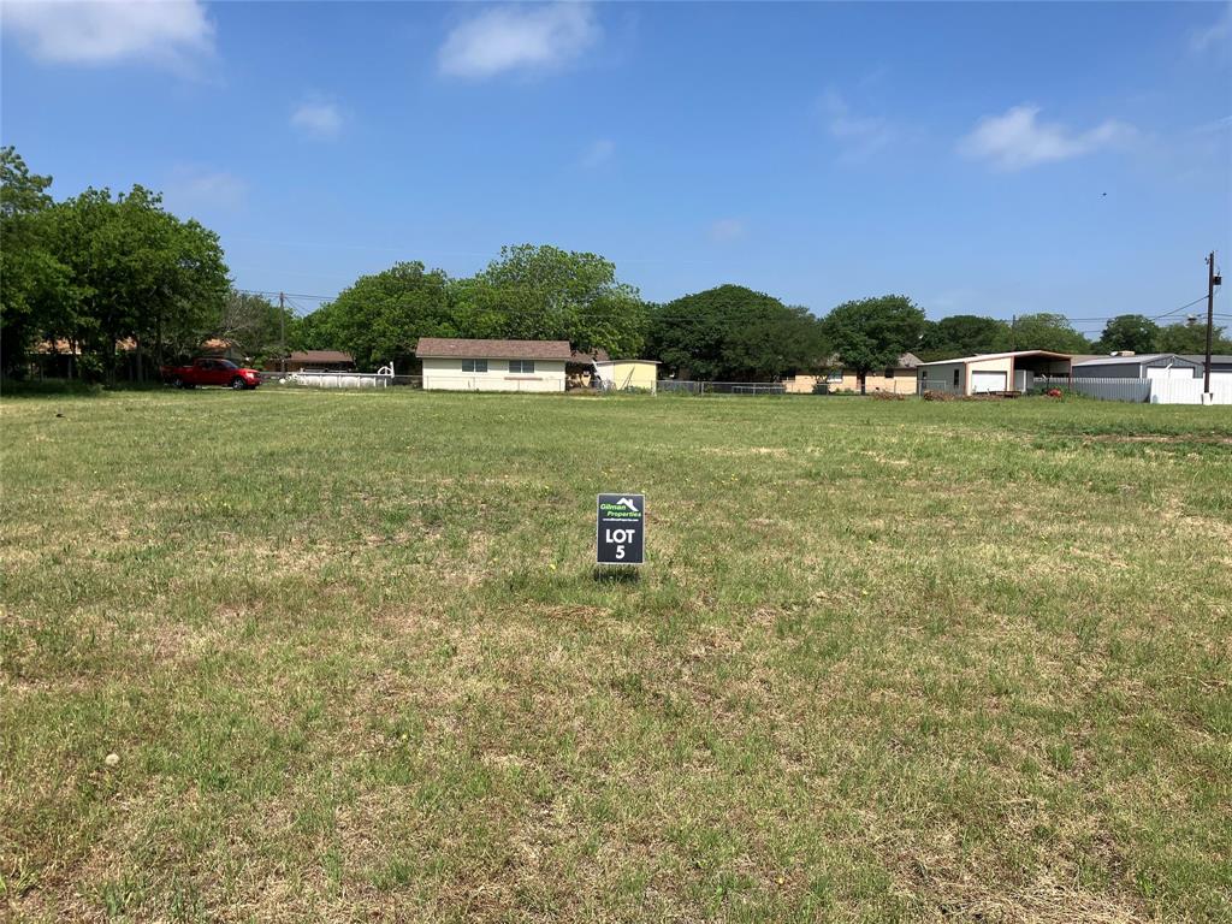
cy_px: 462
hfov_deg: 63.4
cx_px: 616
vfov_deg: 49.7
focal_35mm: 28
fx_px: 997
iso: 32
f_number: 1.8
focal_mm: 3.99
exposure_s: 1/2208
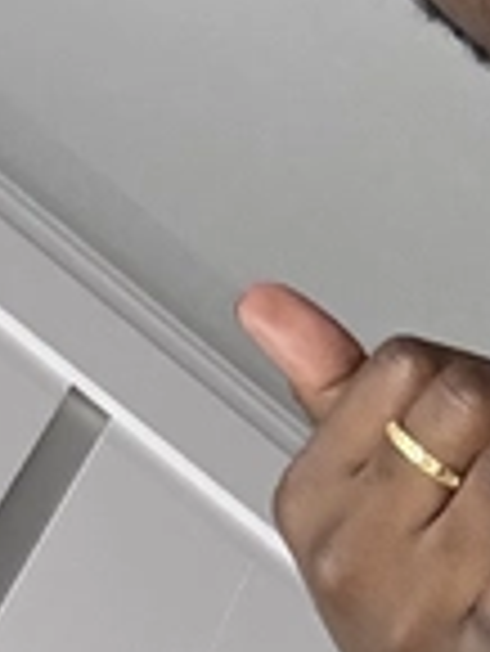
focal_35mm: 165
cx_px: 809
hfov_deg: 8.7
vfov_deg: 11.9
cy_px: 517
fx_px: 3110
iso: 250
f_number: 1.9
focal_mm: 2.69
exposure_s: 1/50
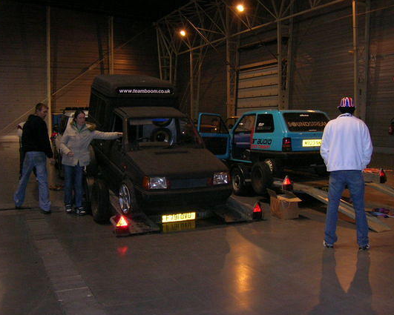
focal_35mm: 40
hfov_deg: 45.6
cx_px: 229
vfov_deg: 37.3
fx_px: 467
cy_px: 147
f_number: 2.9
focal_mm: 5.7
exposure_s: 1/60.1
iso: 157
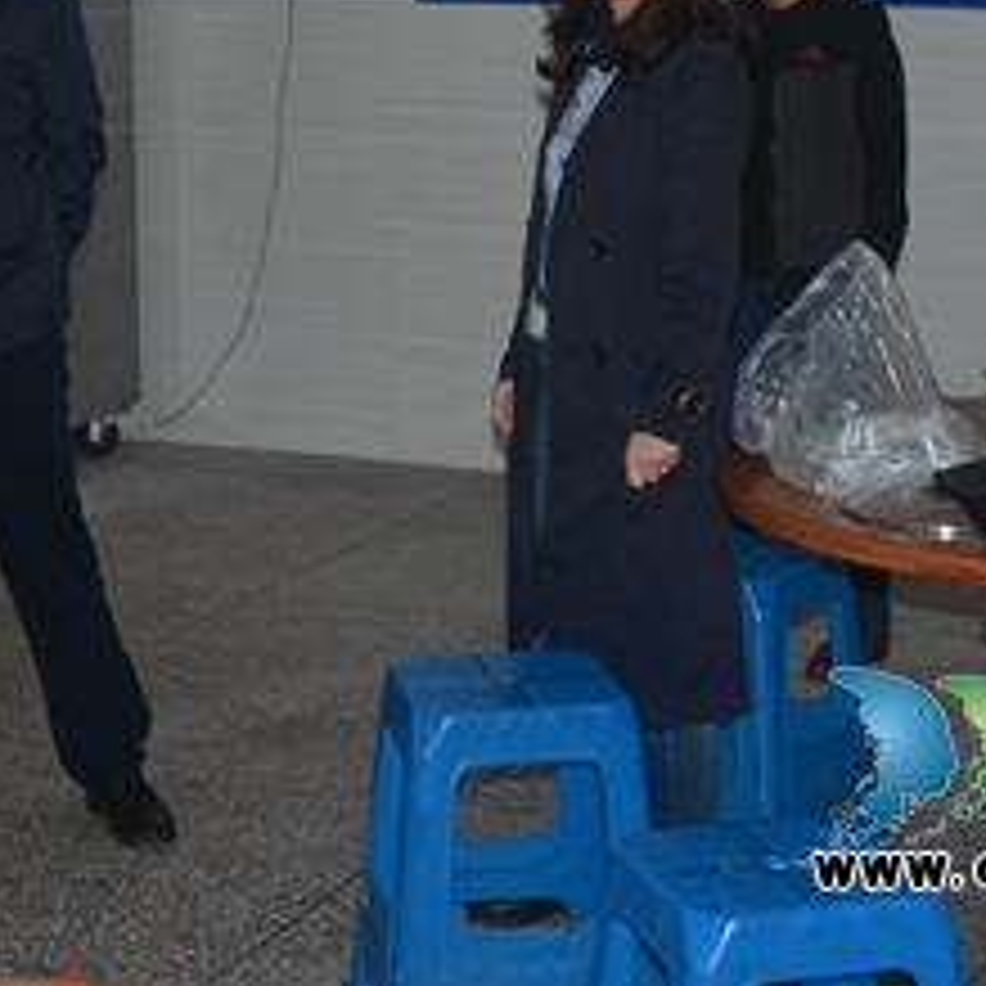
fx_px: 2804
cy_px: 250
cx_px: 527
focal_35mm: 87
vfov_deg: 19.8
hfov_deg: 19.9
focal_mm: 30
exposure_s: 1/125
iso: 200
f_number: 5.6
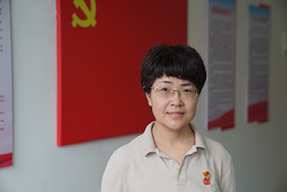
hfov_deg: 28.8
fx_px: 558
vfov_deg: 19.5
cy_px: 96
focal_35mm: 70
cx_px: 144
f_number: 4
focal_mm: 70
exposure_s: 1/160
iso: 500
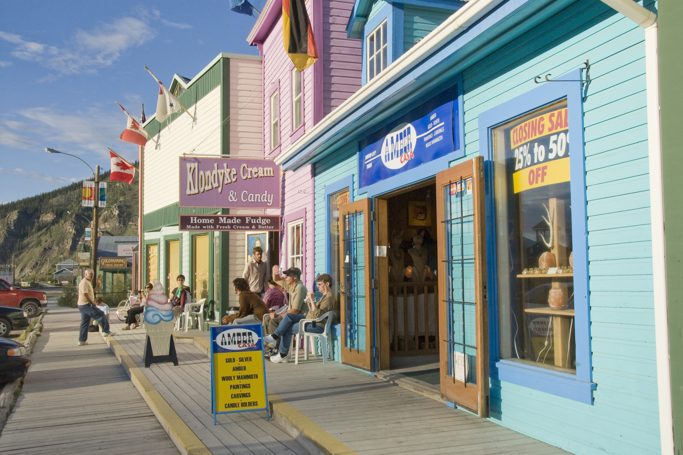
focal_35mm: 36
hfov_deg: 53.1
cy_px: 228
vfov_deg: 36.9
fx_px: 683
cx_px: 342
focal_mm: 24
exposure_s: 1/400
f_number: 11
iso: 200
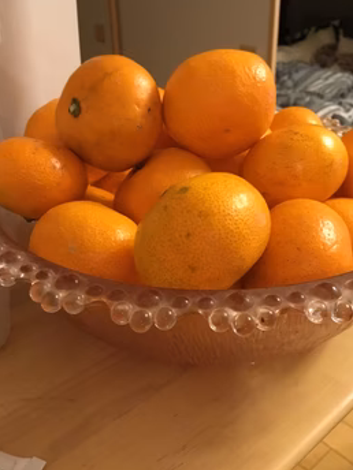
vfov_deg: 51.3
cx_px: 197
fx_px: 489
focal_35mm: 36
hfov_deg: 39.6
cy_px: 213
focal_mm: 3.3
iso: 250
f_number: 2.4
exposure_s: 1/15
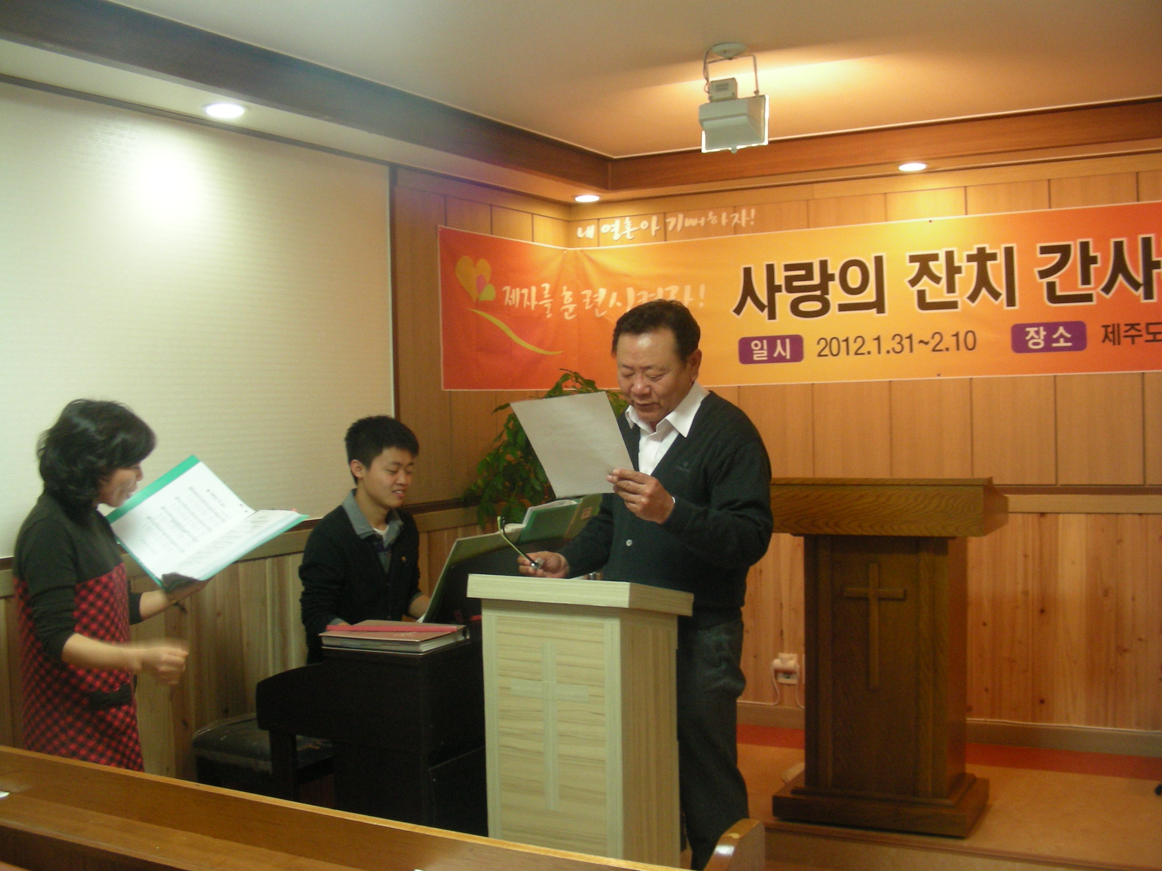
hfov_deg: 49.0
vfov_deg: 37.7
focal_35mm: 38
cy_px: 436
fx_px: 1276
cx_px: 581
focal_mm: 6.3
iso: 200
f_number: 3.5
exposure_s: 1/15.6
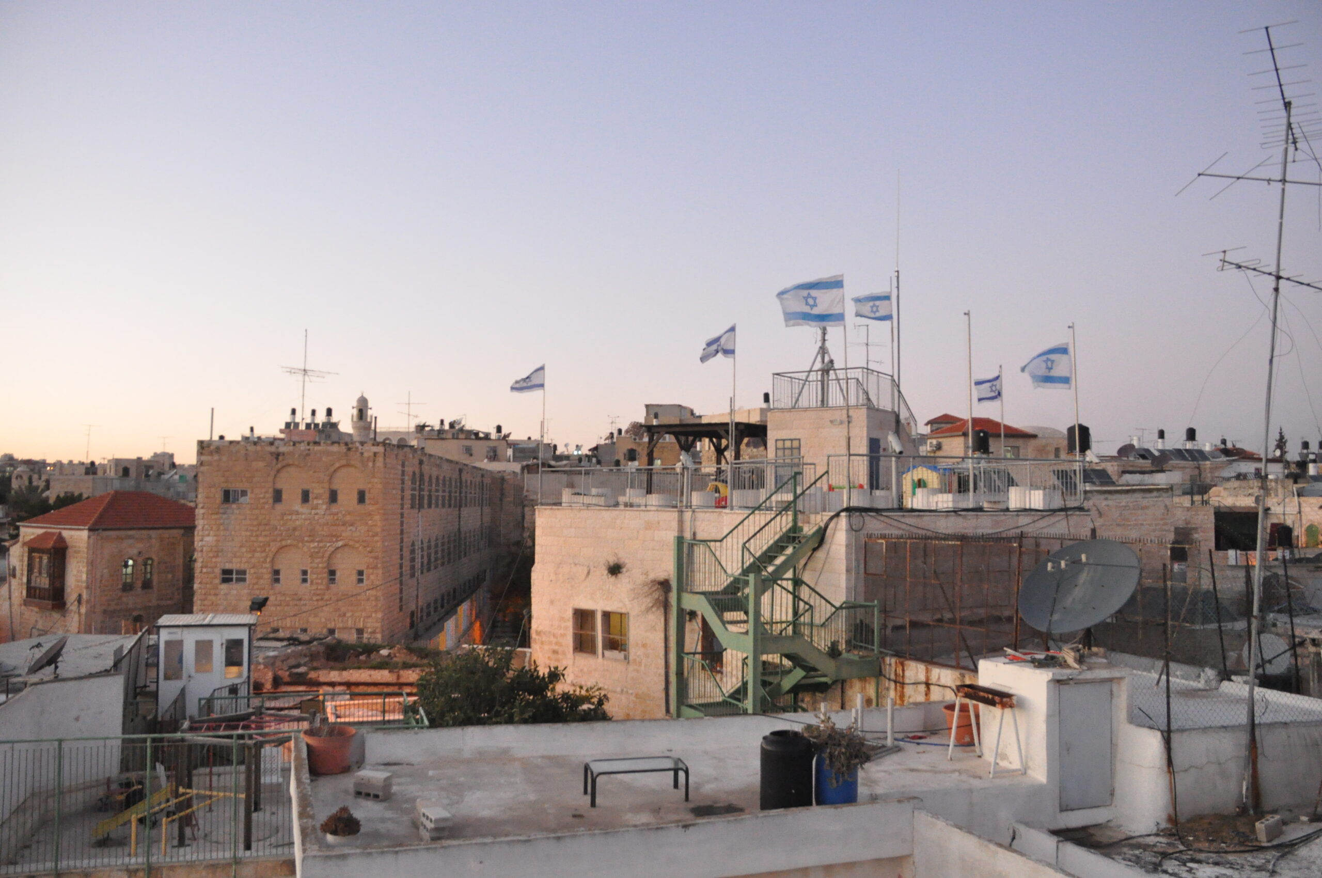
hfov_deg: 67.4
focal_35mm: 27
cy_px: 439
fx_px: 990
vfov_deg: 47.8
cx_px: 661
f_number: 5.6
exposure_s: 1/80
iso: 3200
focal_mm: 18
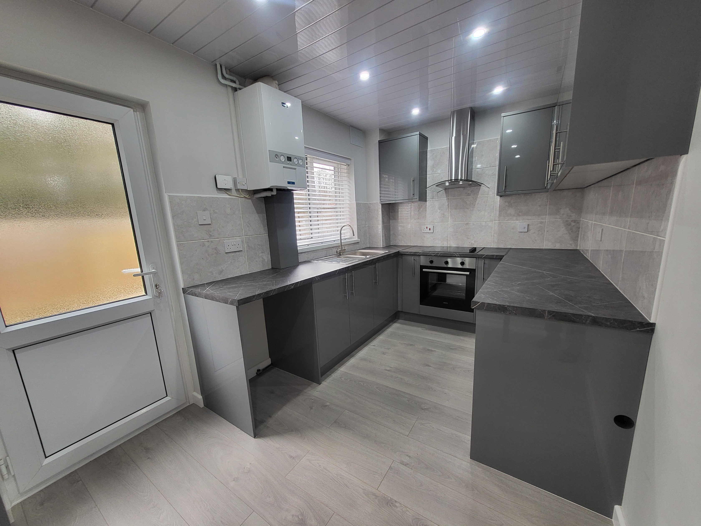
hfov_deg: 106.2
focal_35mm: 13
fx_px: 263
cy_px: 263
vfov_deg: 89.9
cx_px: 350
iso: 64
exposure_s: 1/50
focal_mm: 1.74
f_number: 2.2
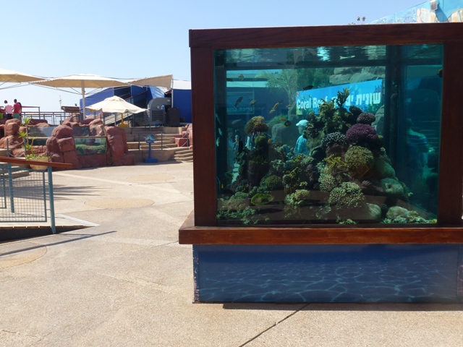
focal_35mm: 30
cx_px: 232
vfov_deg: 46.8
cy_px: 174
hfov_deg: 60.0
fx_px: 401
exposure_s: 1/640
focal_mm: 5.4
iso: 100
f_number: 4
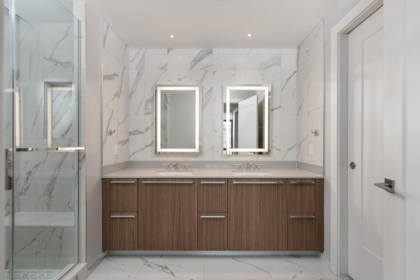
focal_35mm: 16
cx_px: 210
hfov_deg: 96.7
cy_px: 140
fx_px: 187
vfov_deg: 73.8
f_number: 8
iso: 200
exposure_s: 1/30
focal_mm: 16
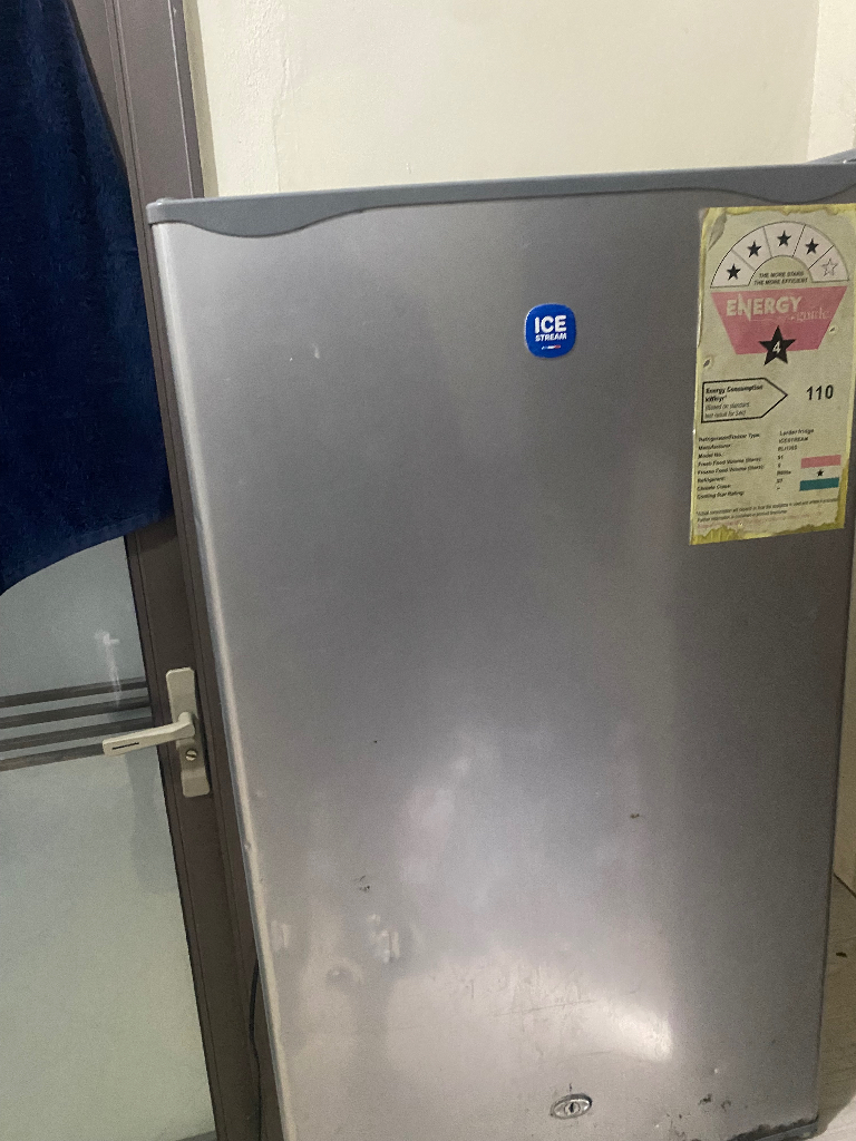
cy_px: 570
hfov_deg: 53.1
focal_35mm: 26
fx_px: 857
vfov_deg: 67.3
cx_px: 428
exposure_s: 1/30
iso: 640
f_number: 1.8
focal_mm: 4.25
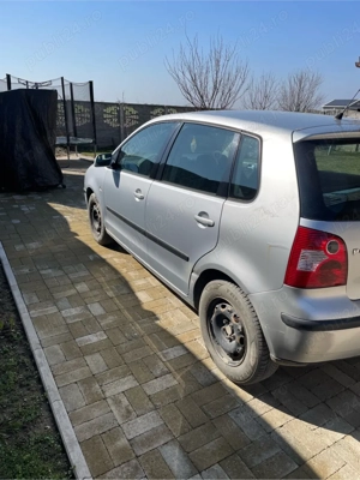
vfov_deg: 67.3
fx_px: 361
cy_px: 240
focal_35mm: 26
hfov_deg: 53.1
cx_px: 180
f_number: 1.6
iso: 32
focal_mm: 4.2
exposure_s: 1/4464
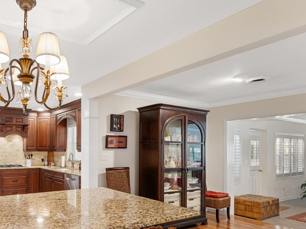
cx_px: 67
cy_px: 147
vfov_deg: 54.1
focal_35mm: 25
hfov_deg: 64.1
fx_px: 221
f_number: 7.1
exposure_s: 1/1.67
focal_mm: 14
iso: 500
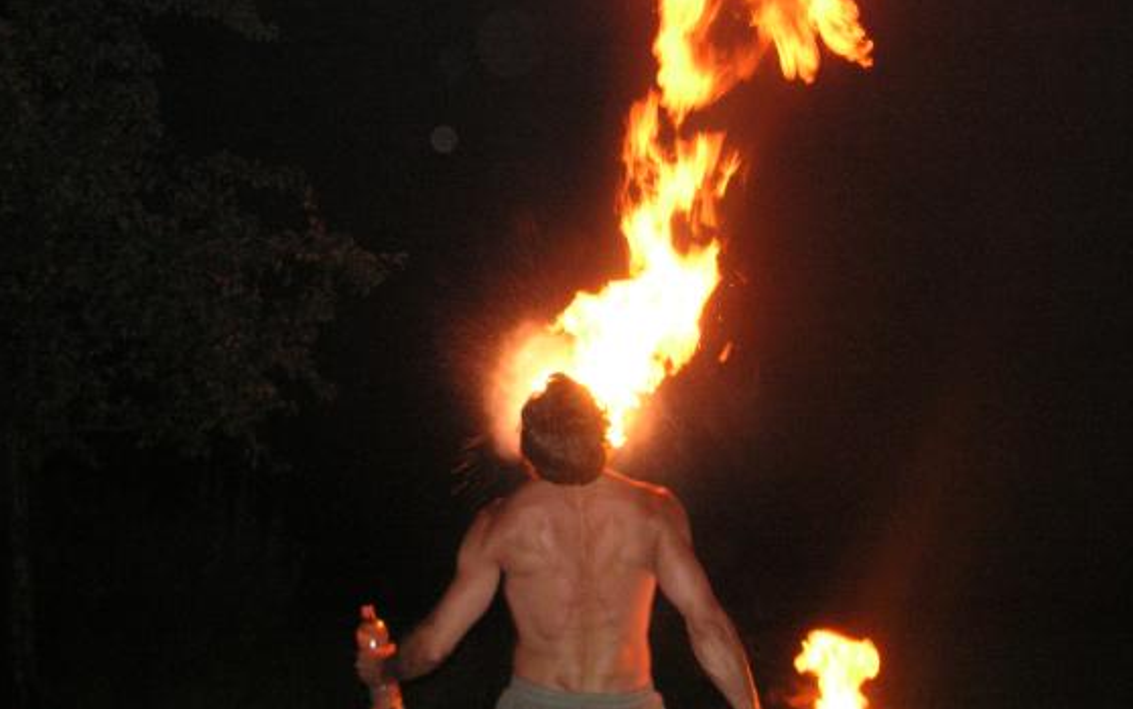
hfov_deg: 44.4
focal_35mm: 45
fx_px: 1390
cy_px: 319
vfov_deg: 28.6
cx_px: 564
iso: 160
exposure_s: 1/45
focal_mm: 6.1
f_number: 2.8
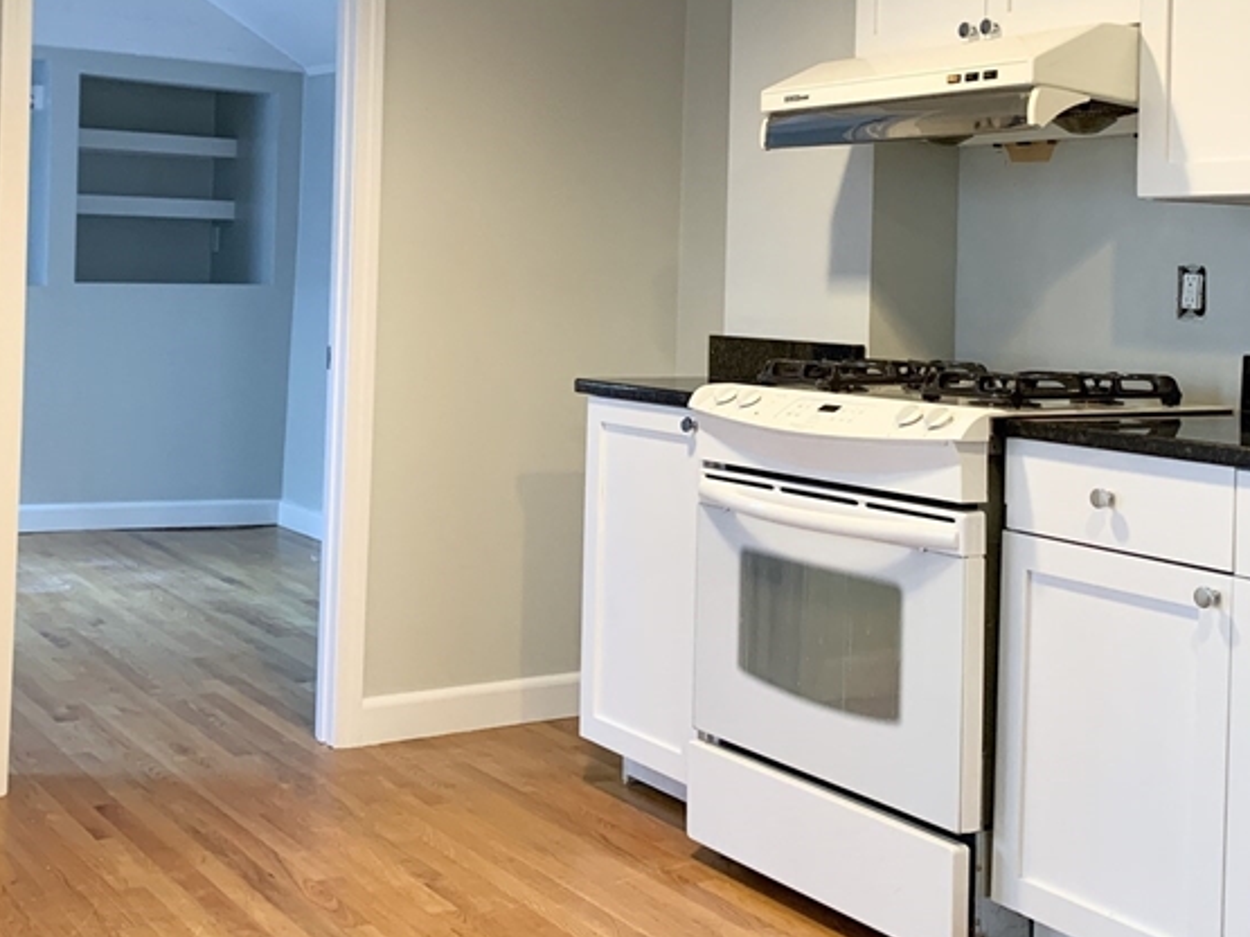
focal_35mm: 48
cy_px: 295
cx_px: 599
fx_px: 1733
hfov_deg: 39.7
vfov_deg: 30.0
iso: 250
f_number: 1.8
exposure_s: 1/60
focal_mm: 4.25
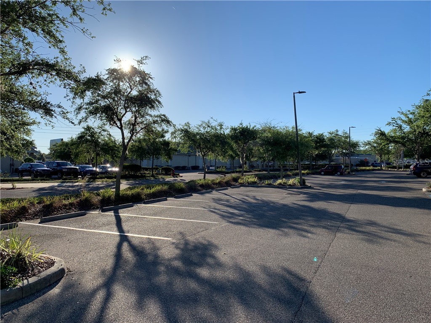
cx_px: 216
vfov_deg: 53.1
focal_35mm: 26
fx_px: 324
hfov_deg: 67.3
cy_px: 162
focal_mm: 4.25
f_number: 1.8
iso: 25
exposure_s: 1/2833
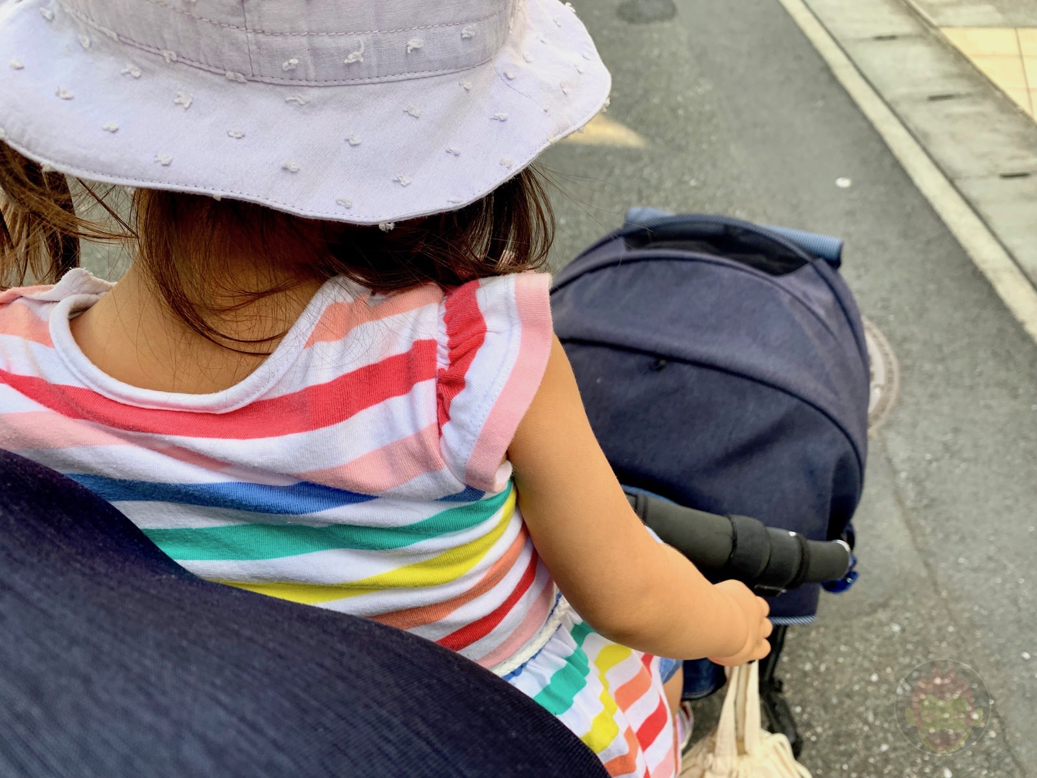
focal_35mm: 26
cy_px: 389
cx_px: 518
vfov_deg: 53.1
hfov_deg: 67.3
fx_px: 779
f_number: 1.8
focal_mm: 4.25
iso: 25
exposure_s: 1/336
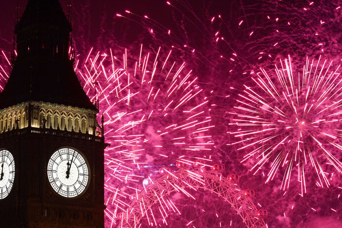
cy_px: 128
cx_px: 127
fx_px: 1349
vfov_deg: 9.7
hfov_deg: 14.4
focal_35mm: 142
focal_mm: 105
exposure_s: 1/8
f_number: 8
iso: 500
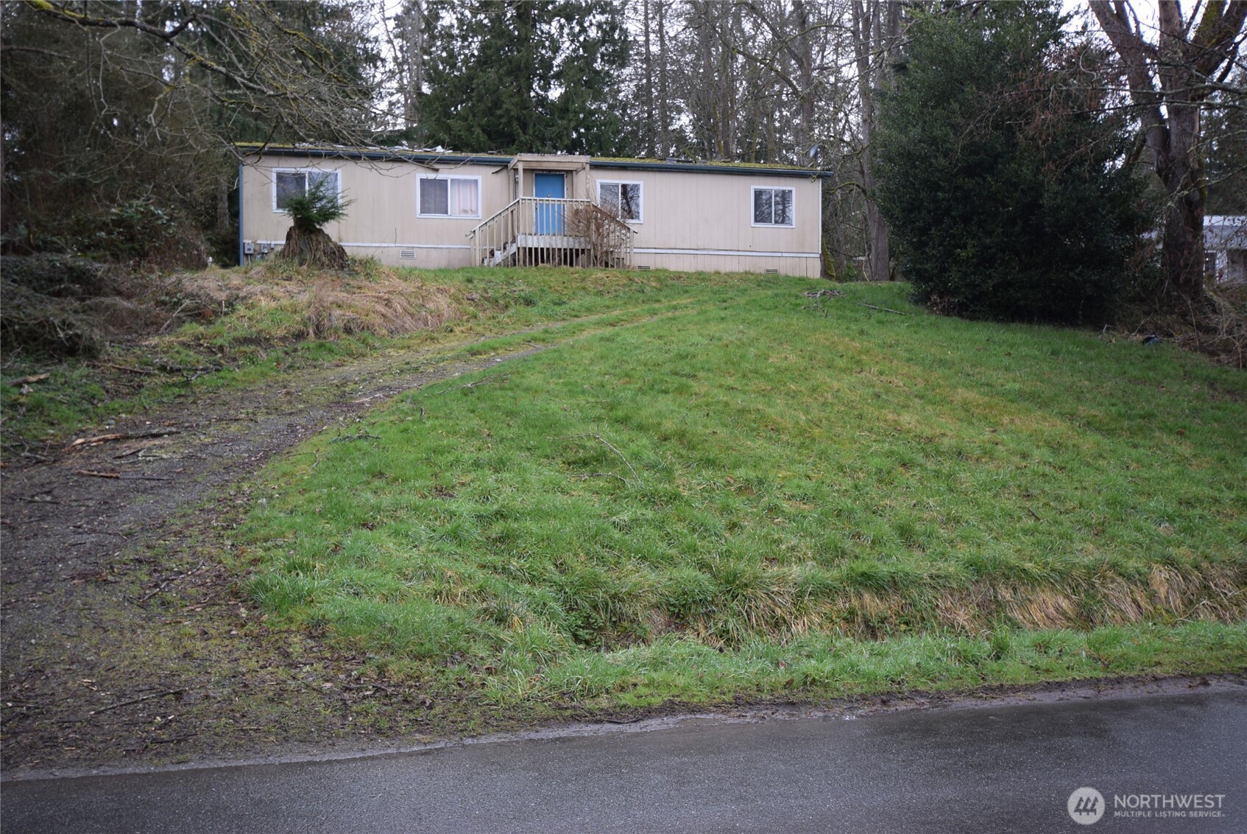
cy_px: 417
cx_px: 624
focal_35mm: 33
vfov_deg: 40.0
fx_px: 1144
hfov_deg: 57.2
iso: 250
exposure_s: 1/125
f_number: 5.6
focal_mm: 22
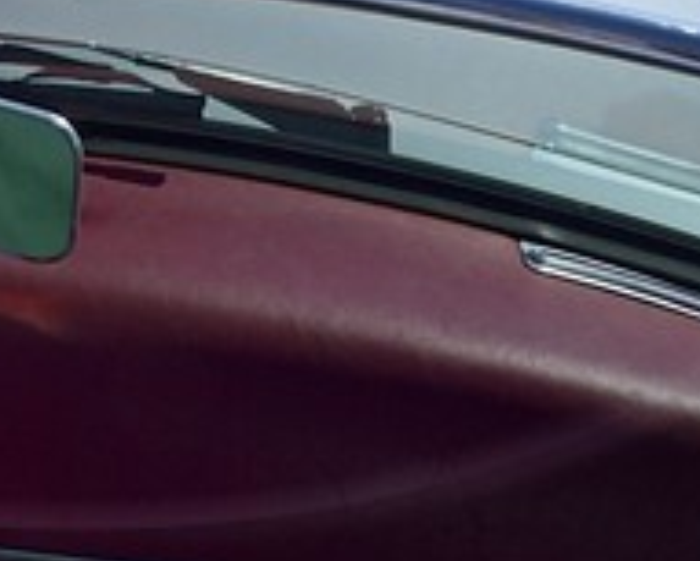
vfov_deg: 10.9
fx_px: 2446
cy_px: -818
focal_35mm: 118
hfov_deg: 16.1
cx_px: 81
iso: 200
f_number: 16
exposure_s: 1/320
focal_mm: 15
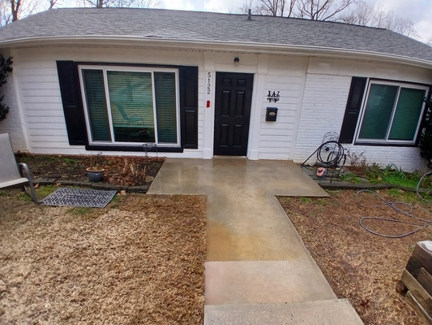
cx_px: 216
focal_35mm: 17
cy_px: 162
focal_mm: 1.4
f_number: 2.2
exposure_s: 1/545
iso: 50
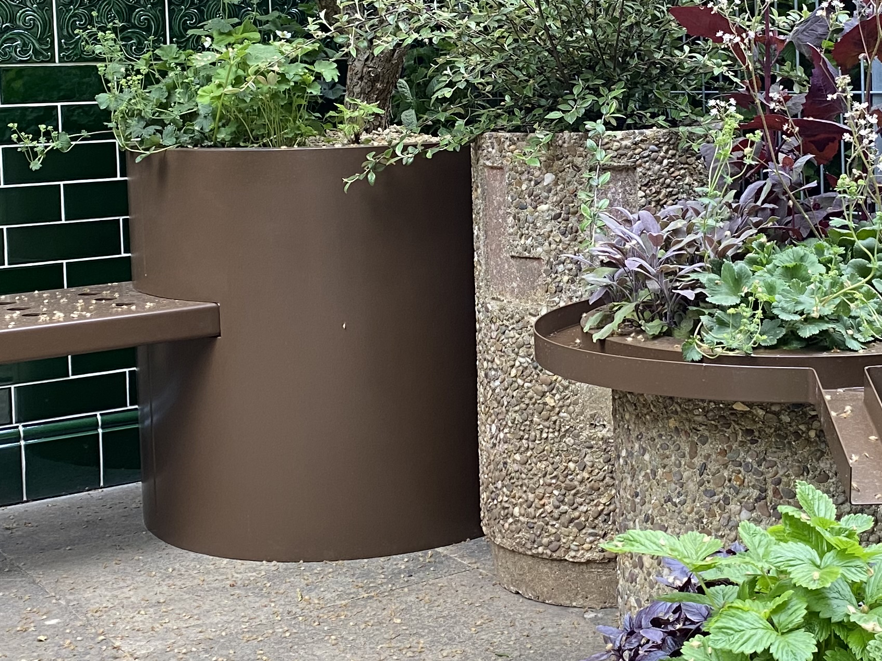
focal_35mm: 62
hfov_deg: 30.9
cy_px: 174
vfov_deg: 23.4
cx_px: 600
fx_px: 1580
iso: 125
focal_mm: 4.25
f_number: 1.8
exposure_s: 1/81
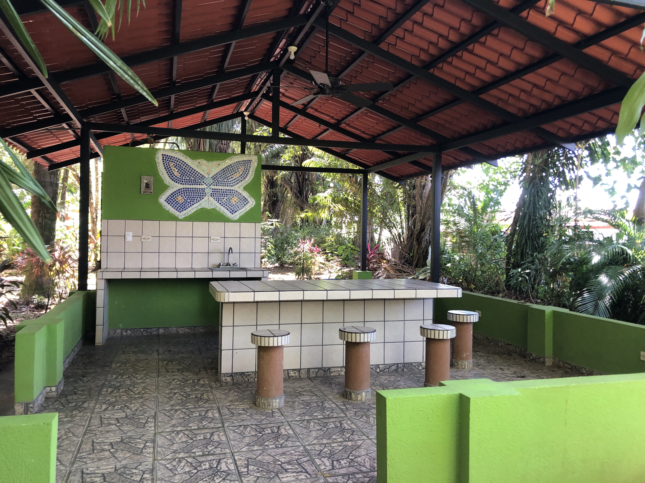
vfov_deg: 49.7
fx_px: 522
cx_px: 322
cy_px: 242
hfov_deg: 63.4
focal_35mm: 28
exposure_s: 1/30
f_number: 1.8
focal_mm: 3.99
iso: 32
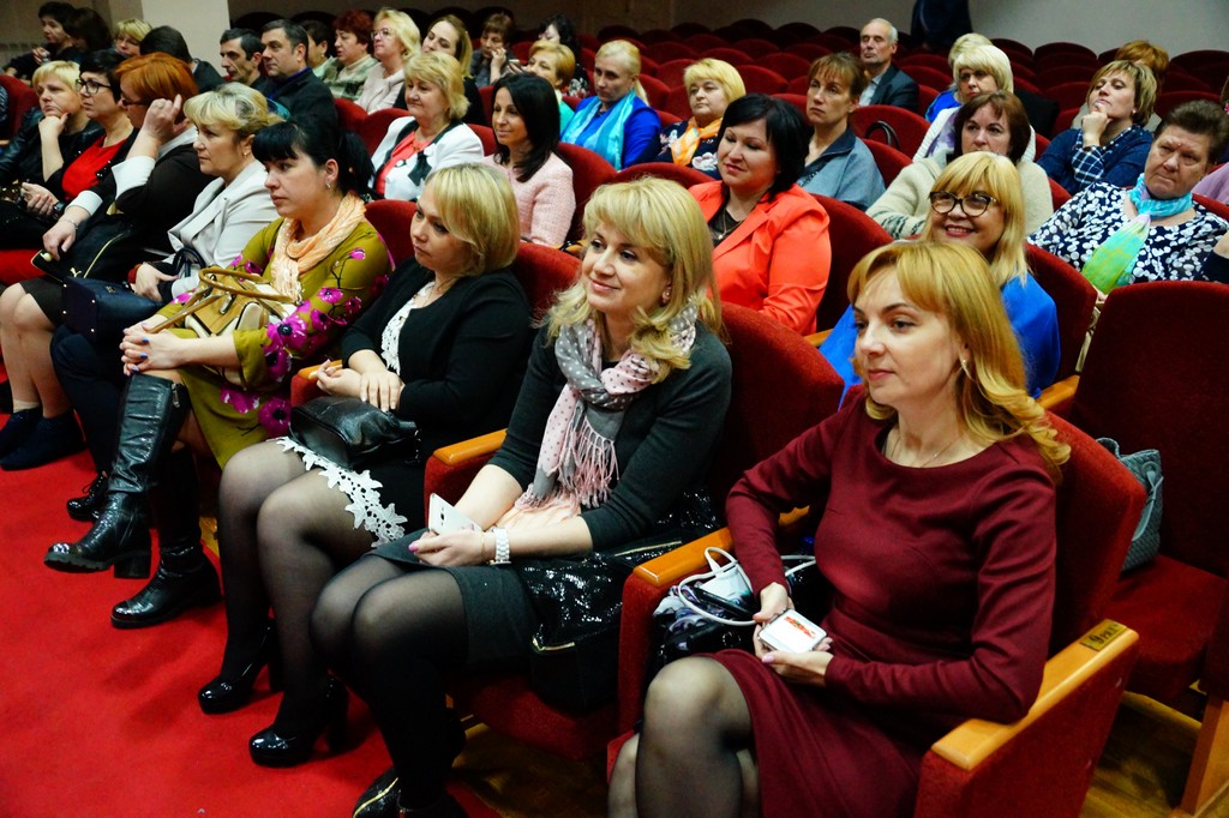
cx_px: 614
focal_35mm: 33
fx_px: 1126
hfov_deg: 57.2
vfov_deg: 39.9
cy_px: 409
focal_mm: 22
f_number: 4
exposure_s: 1/25
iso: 3200
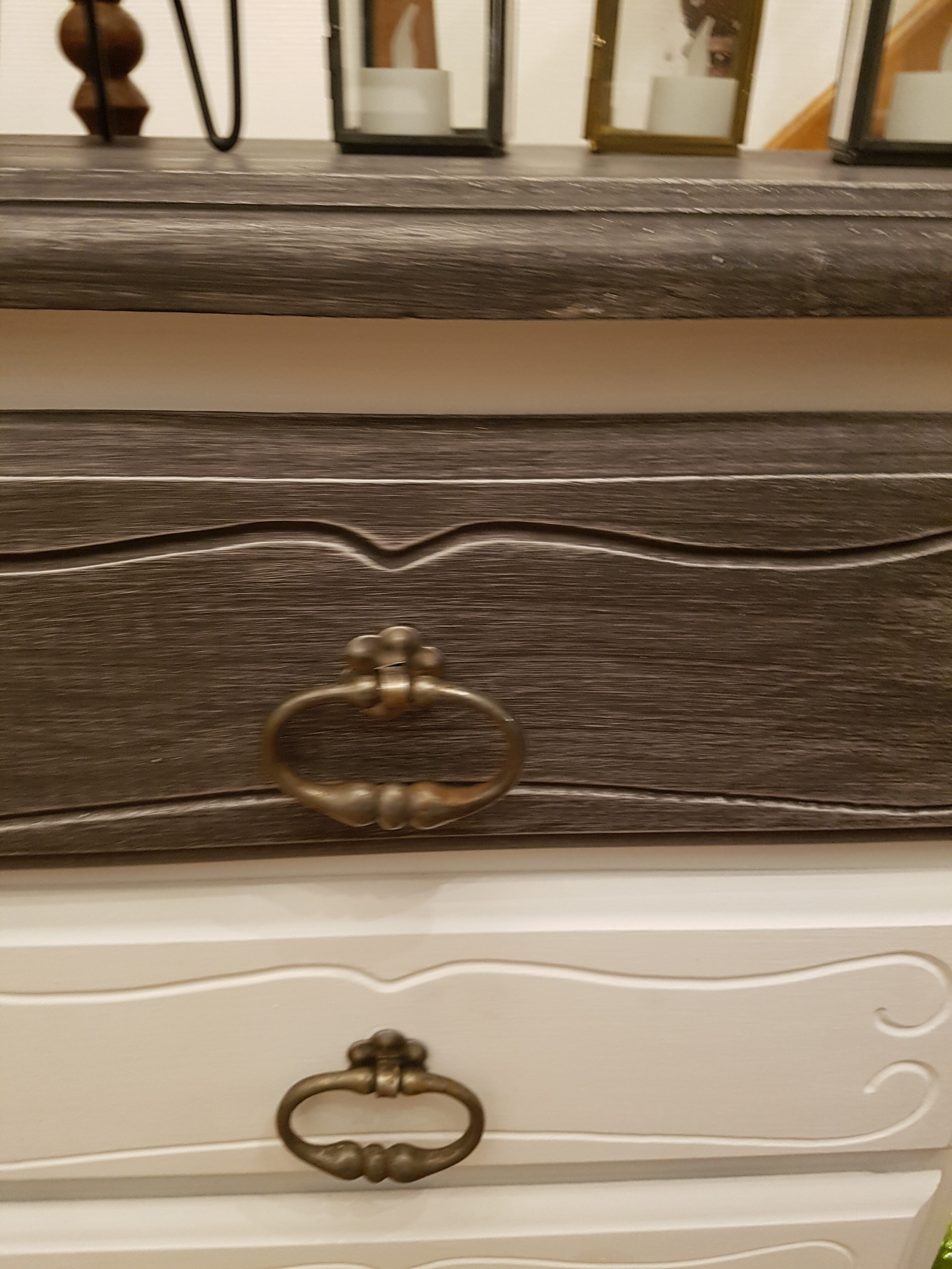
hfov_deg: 53.1
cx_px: 476
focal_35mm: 26
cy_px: 634
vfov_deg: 67.3
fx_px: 953
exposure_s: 1/10
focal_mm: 4.2
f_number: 1.7
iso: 200
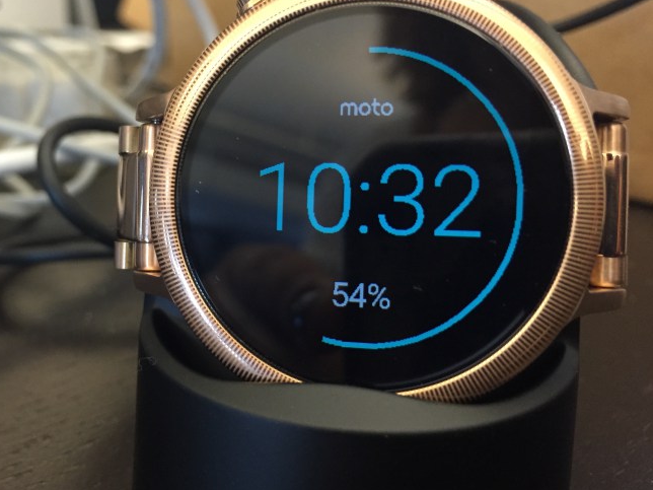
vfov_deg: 39.6
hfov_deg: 50.9
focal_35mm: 36
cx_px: 249
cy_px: 230
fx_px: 679
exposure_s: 1/30
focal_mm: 4.15
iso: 200
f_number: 2.2
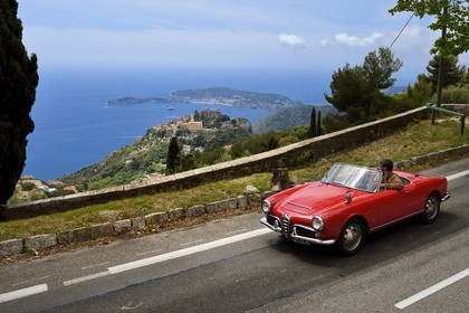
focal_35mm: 32
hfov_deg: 58.7
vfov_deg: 41.1
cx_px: 234
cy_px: 156
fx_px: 417
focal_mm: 32
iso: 400
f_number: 13
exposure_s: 1/640
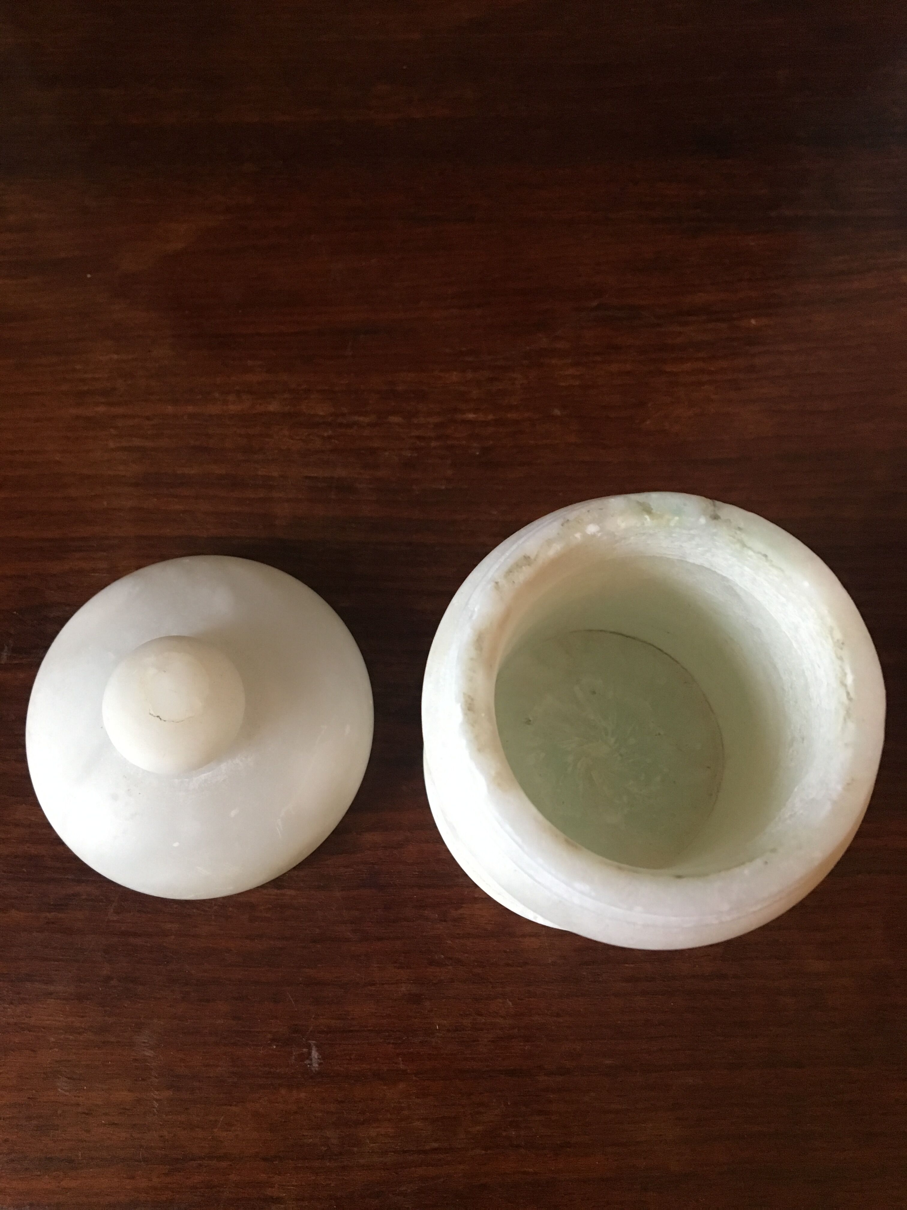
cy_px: 605
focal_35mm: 29
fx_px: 1013
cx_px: 454
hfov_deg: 48.2
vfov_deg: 61.7
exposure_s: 1/25
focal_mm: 4.15
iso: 200
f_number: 2.2
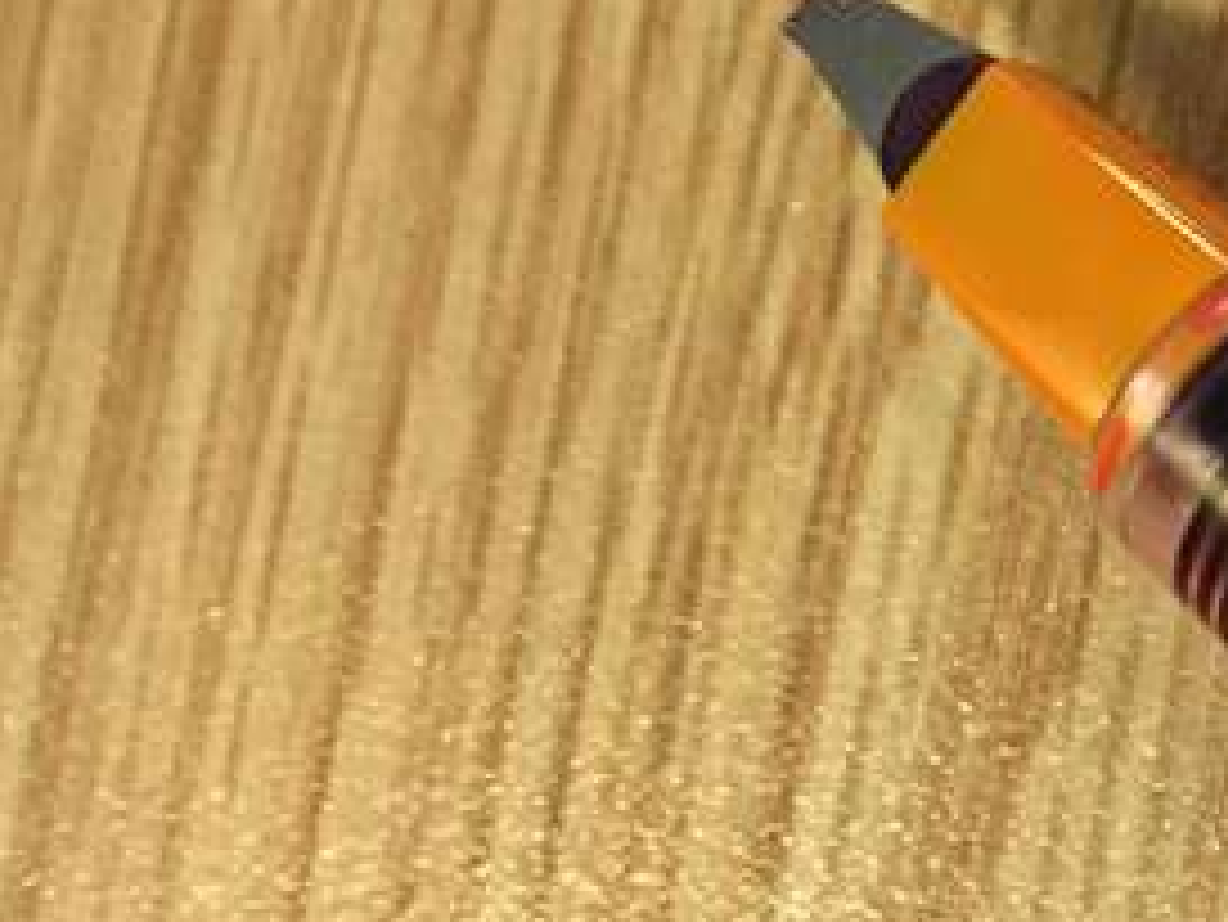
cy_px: 400
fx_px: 3017
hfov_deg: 21.4
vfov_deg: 17.4
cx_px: 1457
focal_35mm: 85
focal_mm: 4.15
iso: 250
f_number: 2.2
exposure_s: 1/30
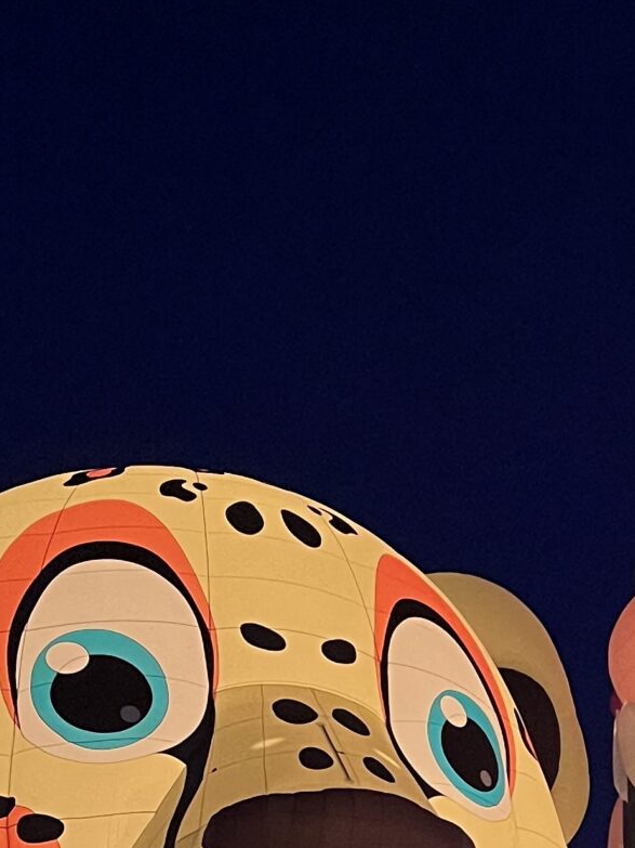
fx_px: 2080
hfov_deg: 17.1
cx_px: 561
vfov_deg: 22.0
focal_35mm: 85
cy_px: 889
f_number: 1.6
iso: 640
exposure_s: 1/32
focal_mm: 5.1
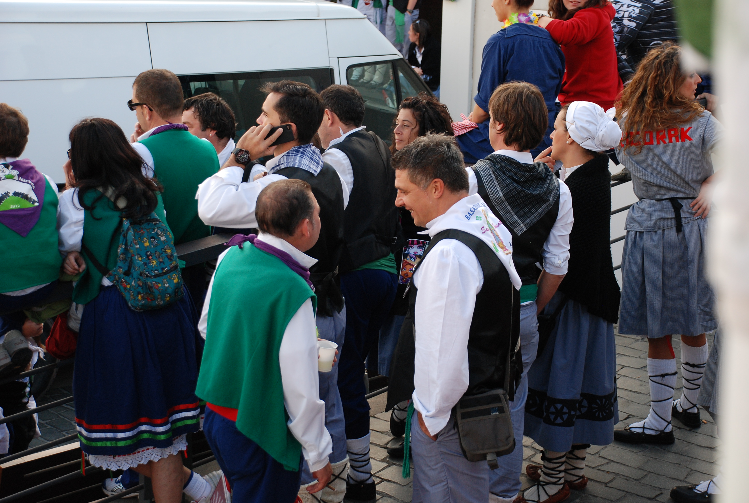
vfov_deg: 19.0
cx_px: 374
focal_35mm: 72
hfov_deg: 28.0
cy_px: 252
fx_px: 1501
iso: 400
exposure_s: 1/160
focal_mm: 48
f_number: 4.8
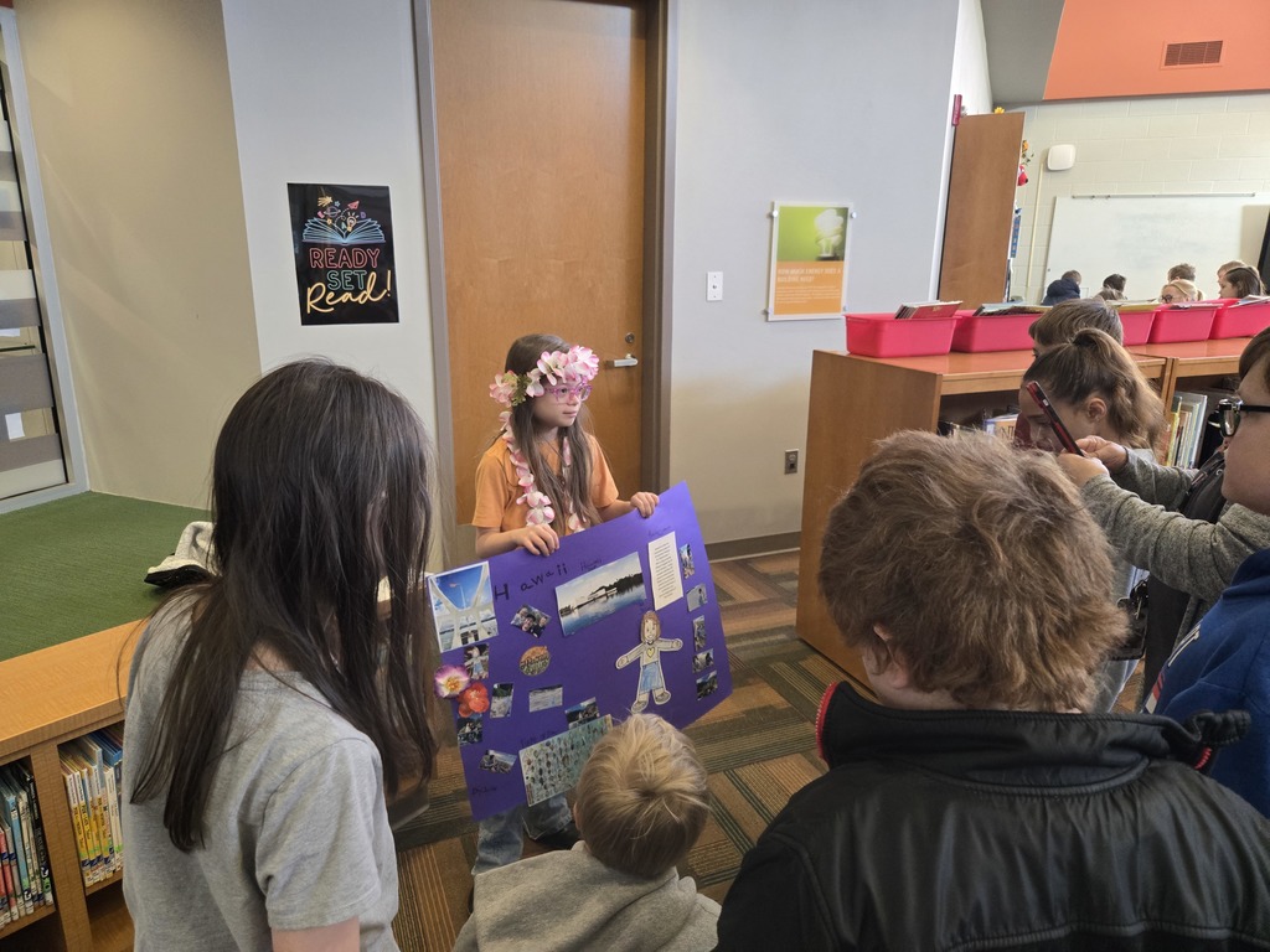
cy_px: 476
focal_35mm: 23
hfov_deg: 73.9
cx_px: 635
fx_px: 844
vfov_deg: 58.9
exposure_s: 1/120
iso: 500
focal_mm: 5.4
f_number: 1.8
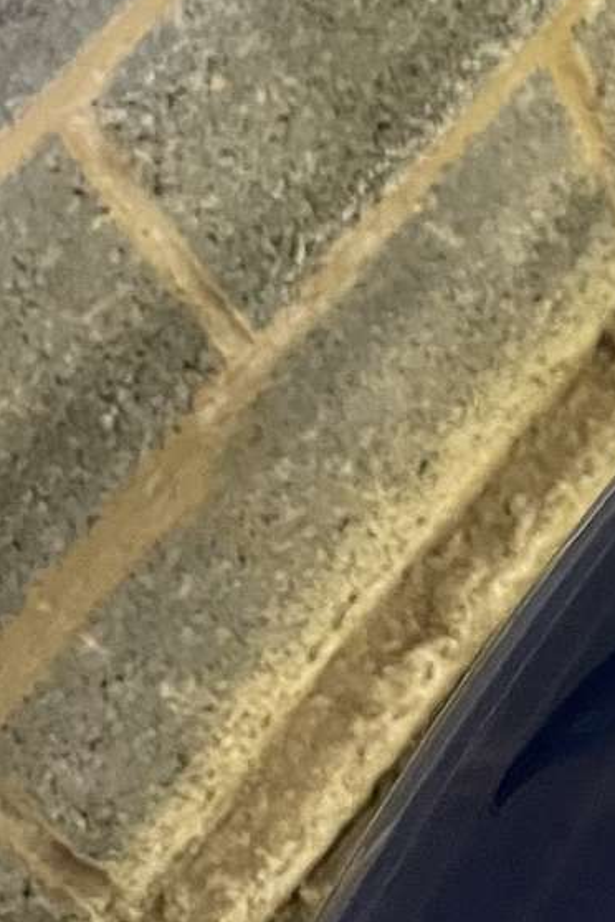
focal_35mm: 97
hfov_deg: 12.8
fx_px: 2485
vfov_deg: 20.0
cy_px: -109
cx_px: 1121
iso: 500
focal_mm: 4.2
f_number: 1.6
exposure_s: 1/33
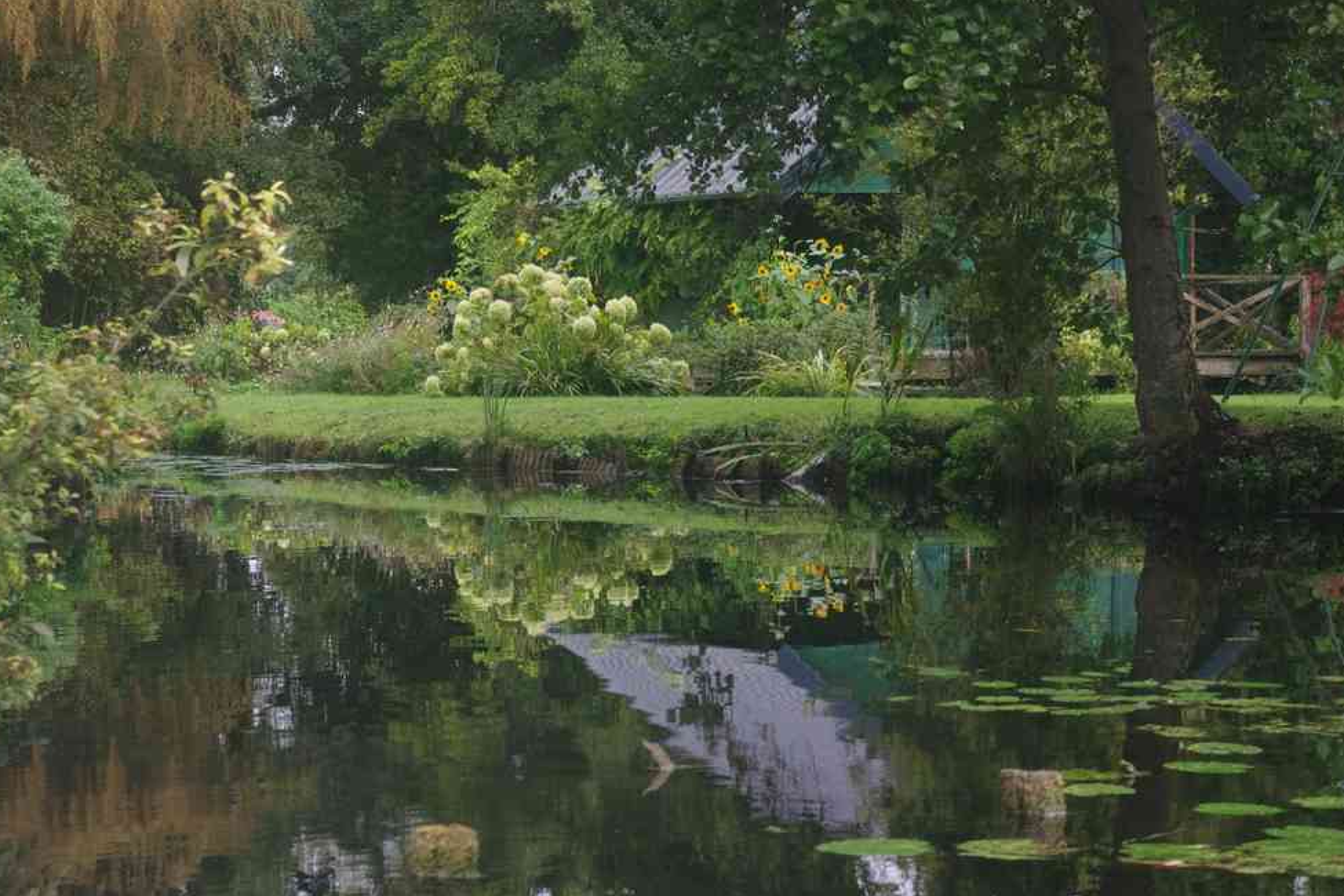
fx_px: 3155
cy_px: 454
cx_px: 675
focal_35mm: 85
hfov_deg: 24.0
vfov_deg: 16.2
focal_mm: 55
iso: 1600
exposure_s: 1/100
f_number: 9
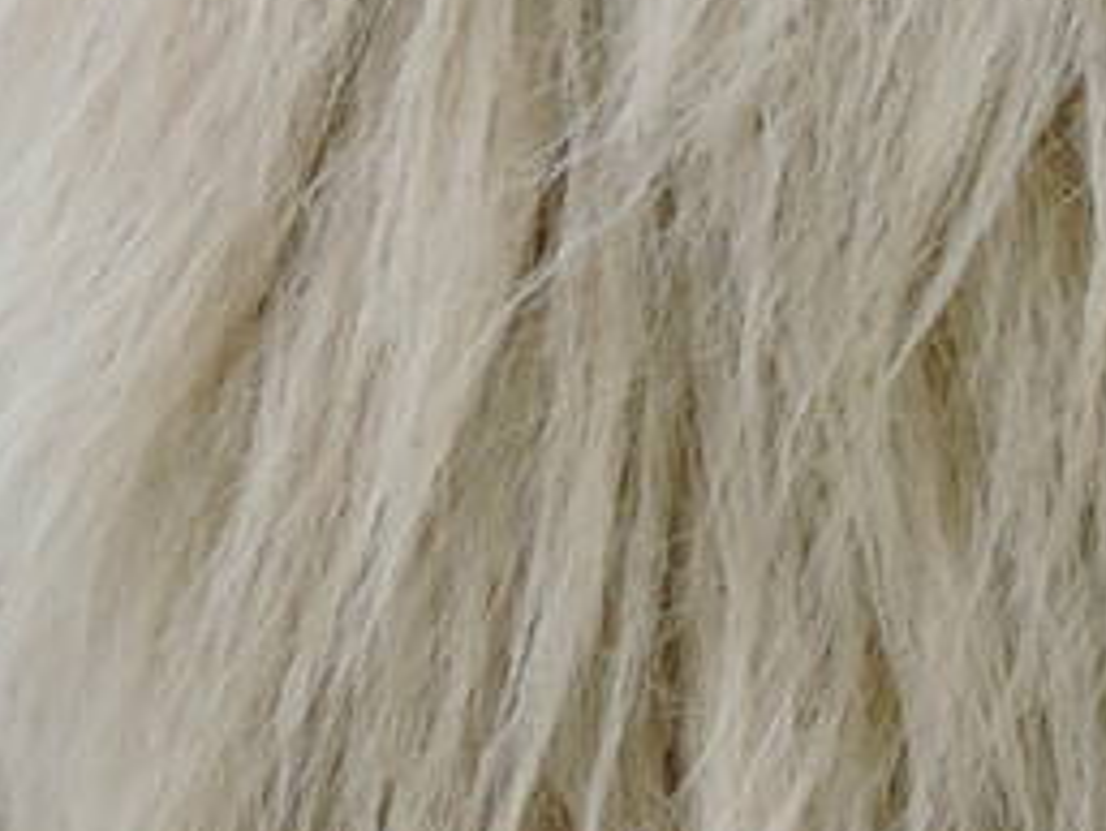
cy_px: -792
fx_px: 139306
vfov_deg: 0.3
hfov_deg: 0.5
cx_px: 1429
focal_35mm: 4358
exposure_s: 1/400
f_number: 5
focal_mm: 124.9
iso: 140
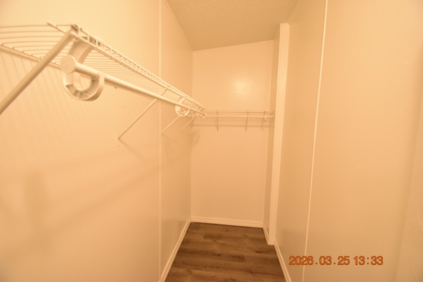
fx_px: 176
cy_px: 141
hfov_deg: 100.4
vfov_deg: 77.3
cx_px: 212
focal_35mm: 15
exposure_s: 1/20
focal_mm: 10
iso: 800
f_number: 3.5
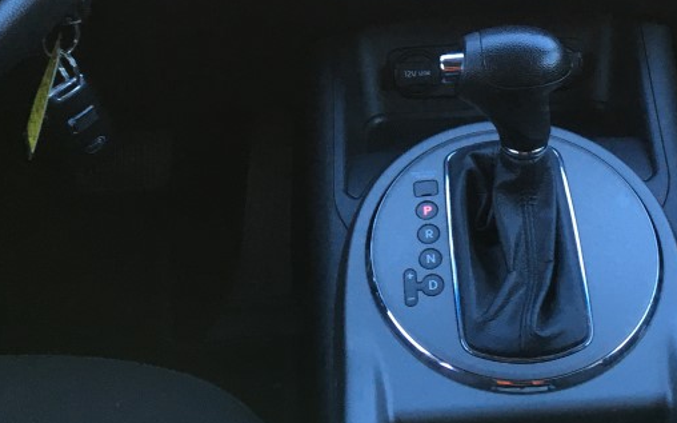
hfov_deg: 32.8
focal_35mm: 62
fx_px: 1143
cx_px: 433
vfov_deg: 19.7
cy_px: -80
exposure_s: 1/30
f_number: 2.2
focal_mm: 4.15
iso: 32
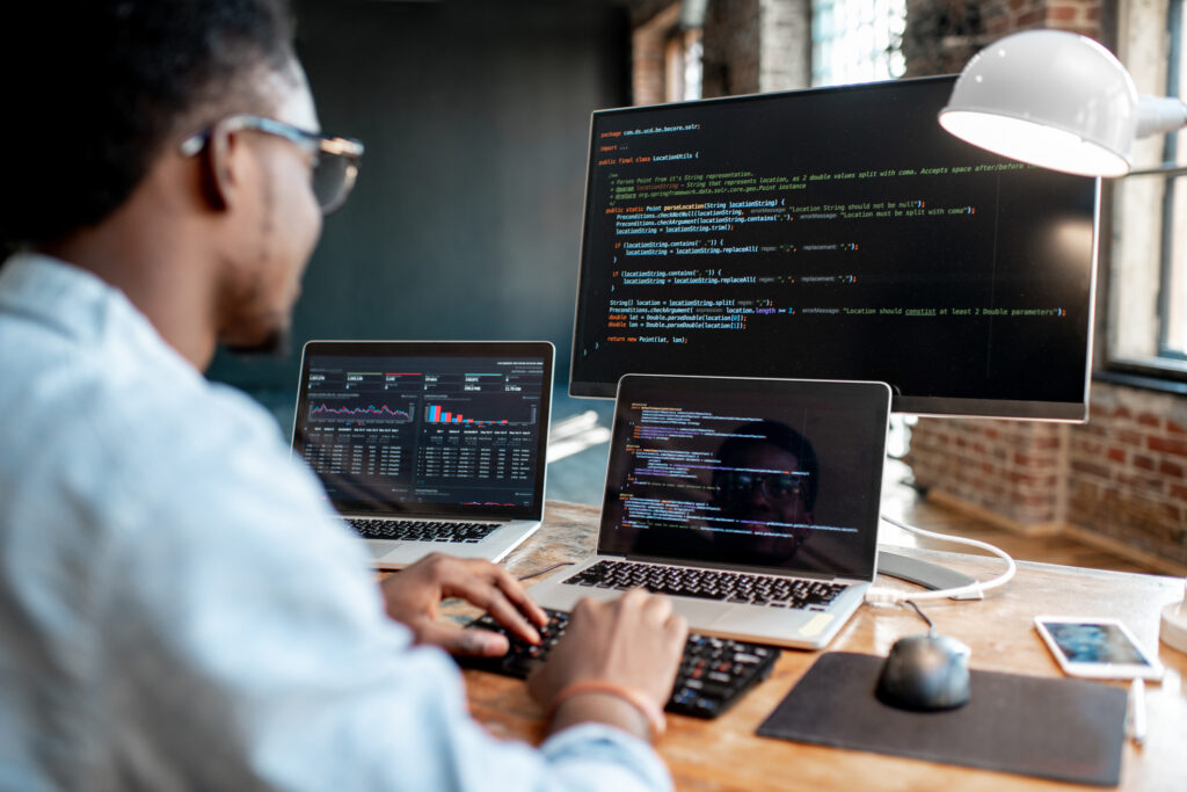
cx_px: 594
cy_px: 396
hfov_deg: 54.4
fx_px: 1154
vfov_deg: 37.9
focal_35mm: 35
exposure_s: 1/160
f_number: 2.2
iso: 250
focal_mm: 35
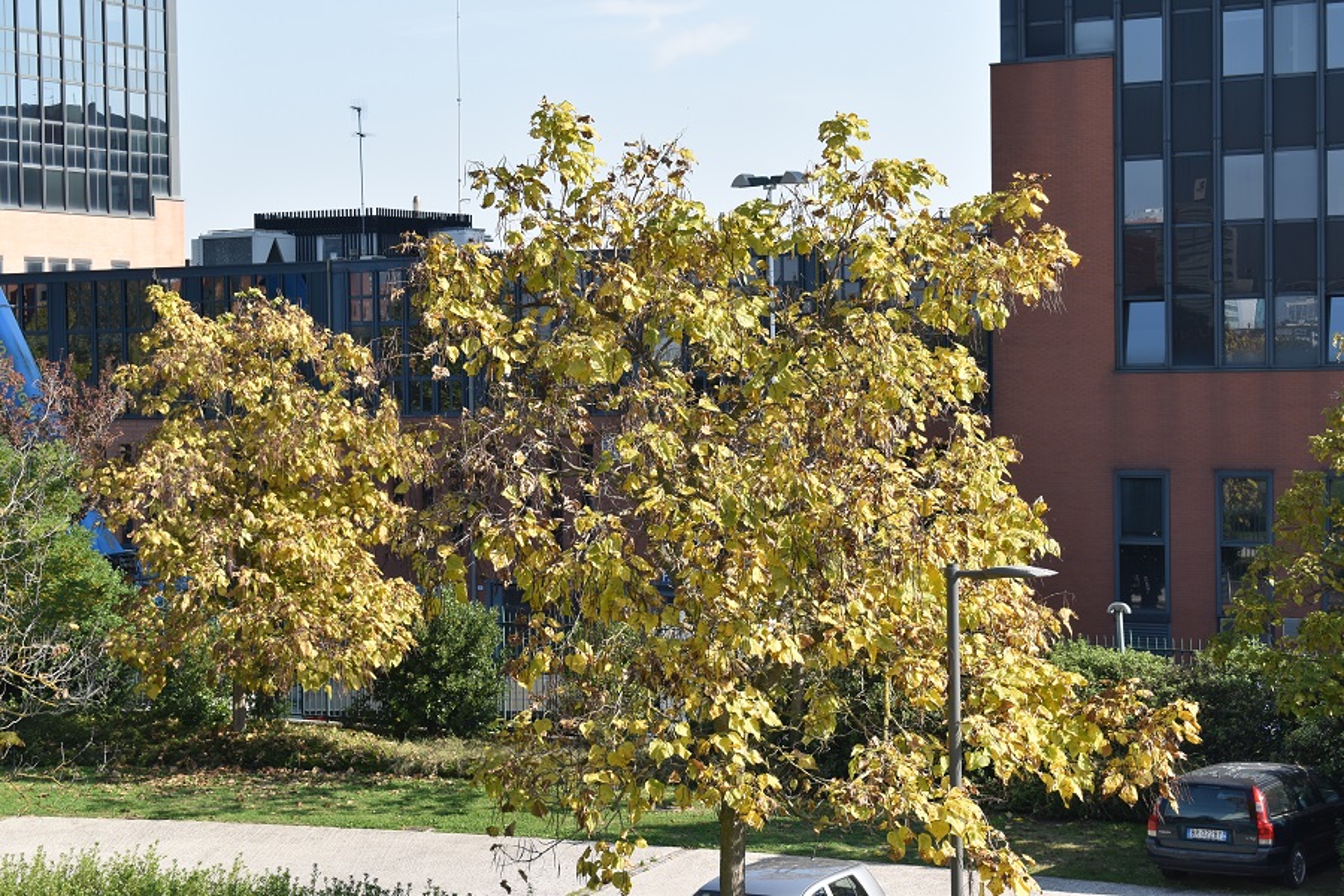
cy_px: 448
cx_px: 672
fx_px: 2688
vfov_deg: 18.9
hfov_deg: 28.1
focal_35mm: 72
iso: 200
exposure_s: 1/250
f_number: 8
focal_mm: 48
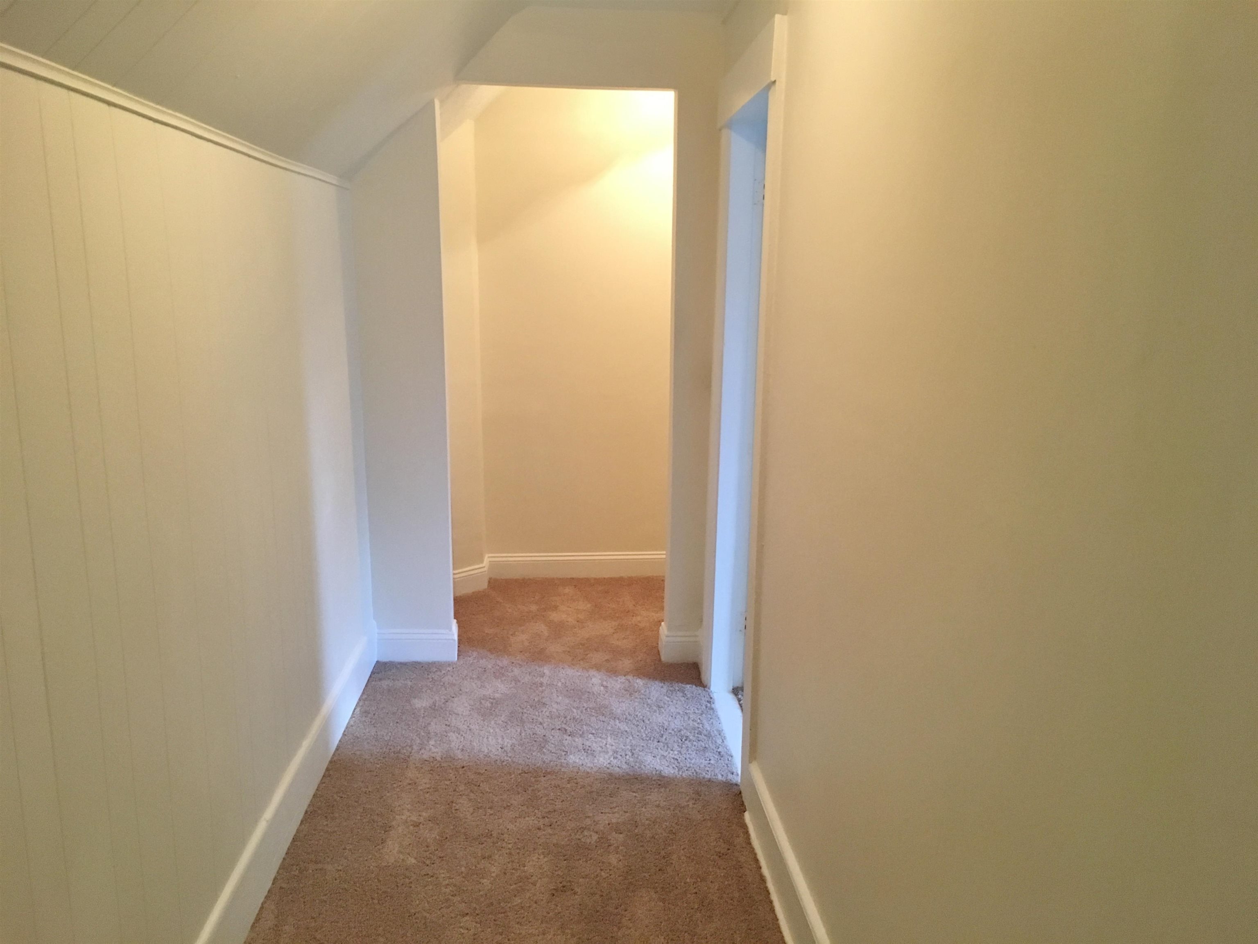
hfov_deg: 61.7
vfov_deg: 48.2
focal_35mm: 29
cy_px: 472
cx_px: 629
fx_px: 1054
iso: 200
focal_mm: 4.15
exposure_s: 1/20
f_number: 2.2
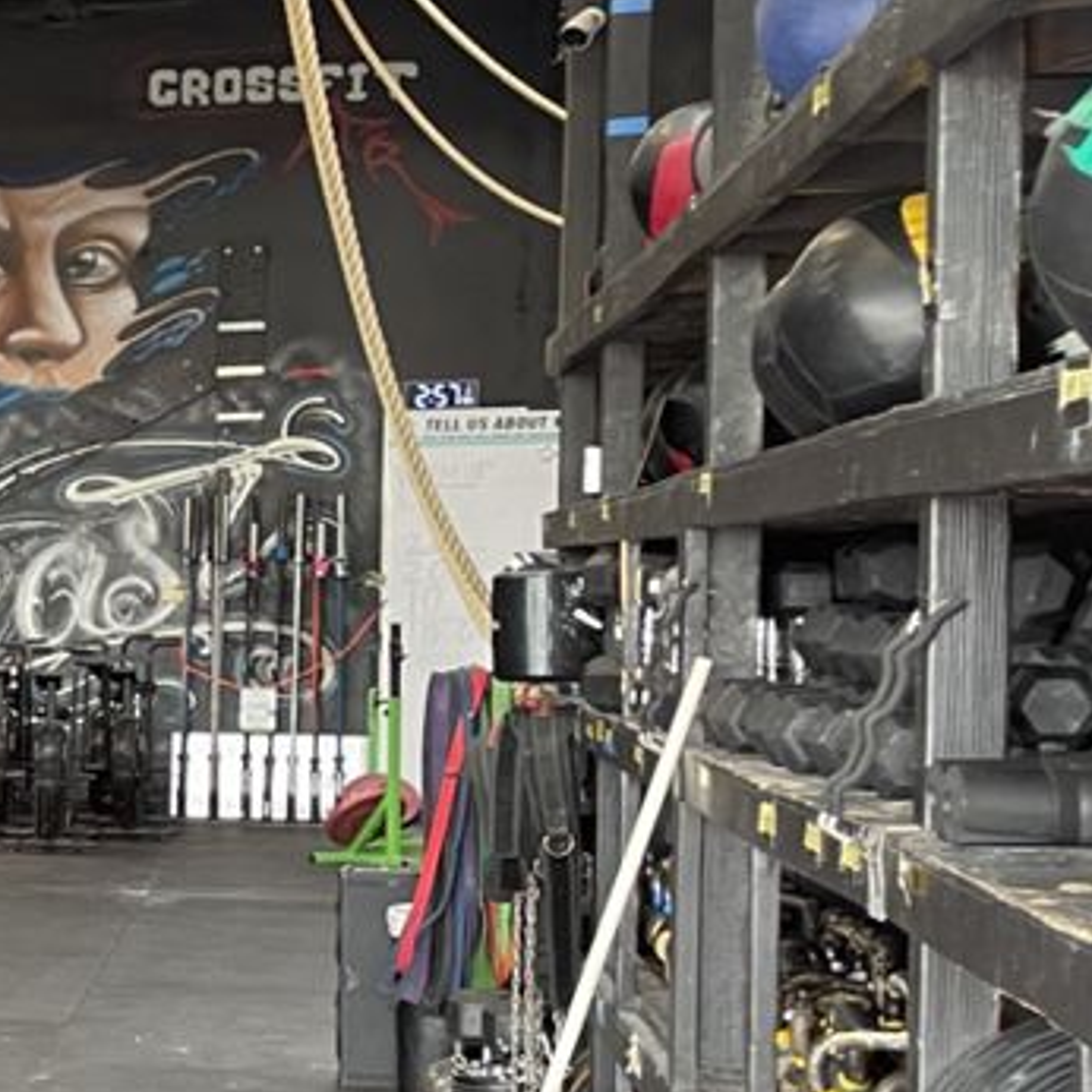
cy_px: 742
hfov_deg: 15.3
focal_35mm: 93
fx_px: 3319
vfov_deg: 18.6
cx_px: -1038
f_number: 1.6
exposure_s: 1/60
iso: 125
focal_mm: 4.2
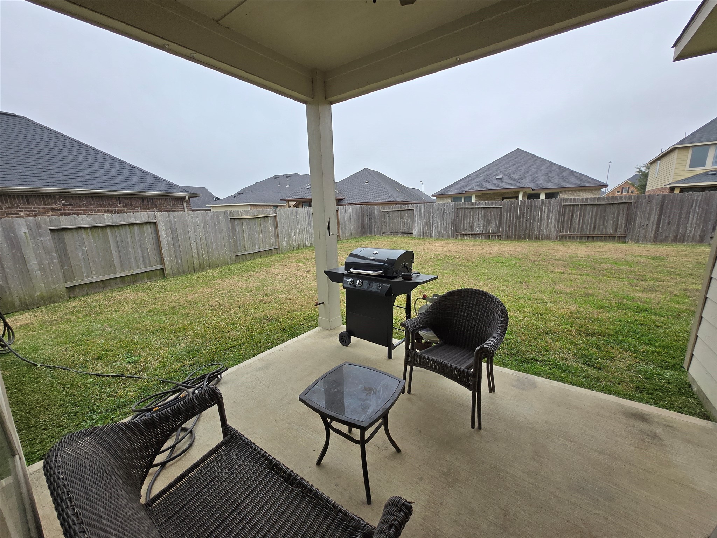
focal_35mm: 13
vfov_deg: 89.9
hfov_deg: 106.2
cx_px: 358
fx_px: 269
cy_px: 269
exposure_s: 1/488
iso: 25
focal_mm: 1.7
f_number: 2.2
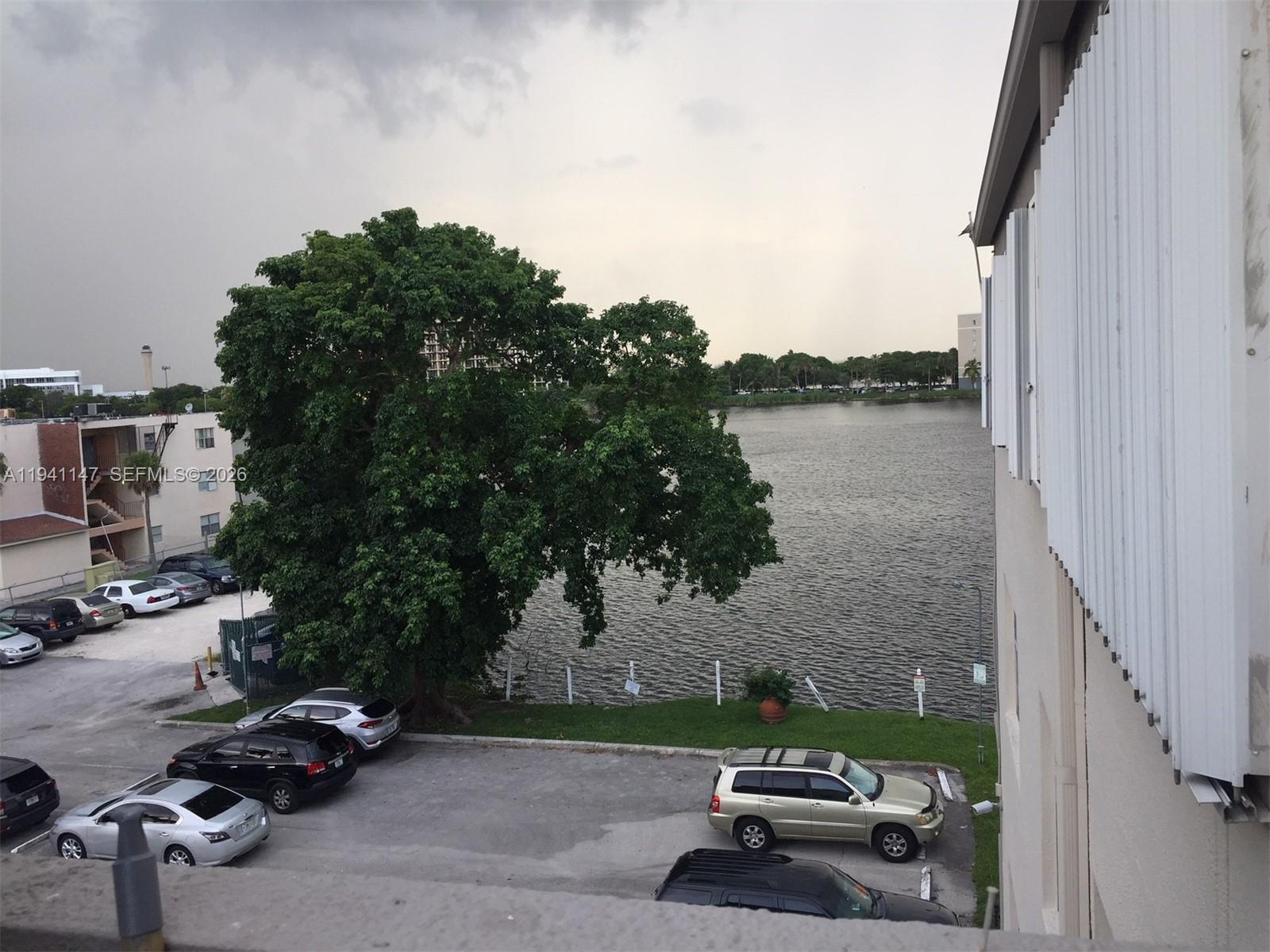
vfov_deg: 48.2
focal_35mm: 29
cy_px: 476
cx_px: 635
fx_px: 1064
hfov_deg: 61.7
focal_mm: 4.15
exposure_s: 1/177
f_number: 2.2
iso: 32
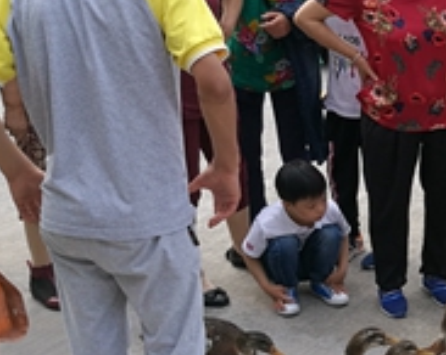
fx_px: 949
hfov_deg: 24.1
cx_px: 529
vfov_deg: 21.2
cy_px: 186
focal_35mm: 72
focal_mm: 4.5
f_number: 2.2
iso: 50
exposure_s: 1/391
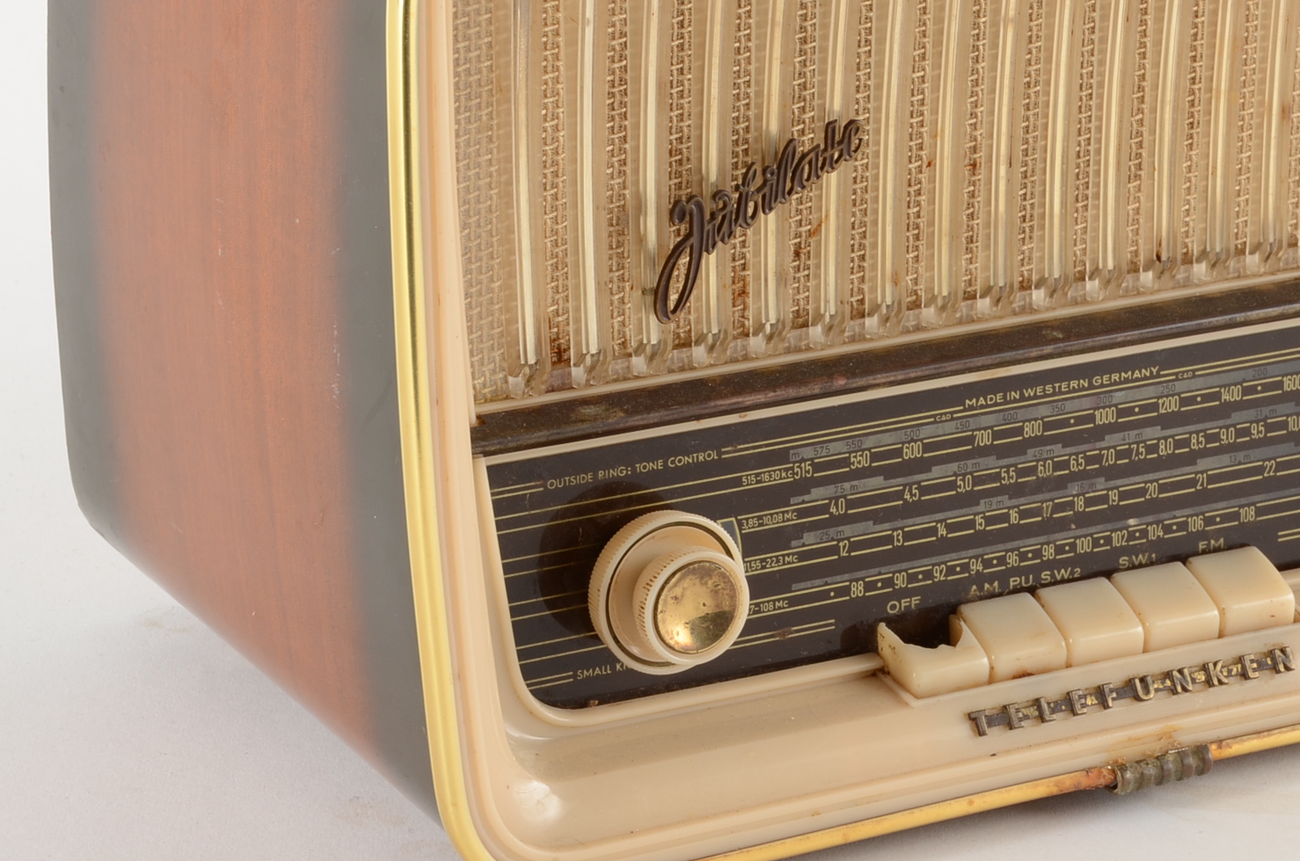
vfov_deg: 8.8
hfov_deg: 13.2
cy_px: 214
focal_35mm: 155
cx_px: 975
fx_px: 5586
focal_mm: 62
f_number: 13
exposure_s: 1/125
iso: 200
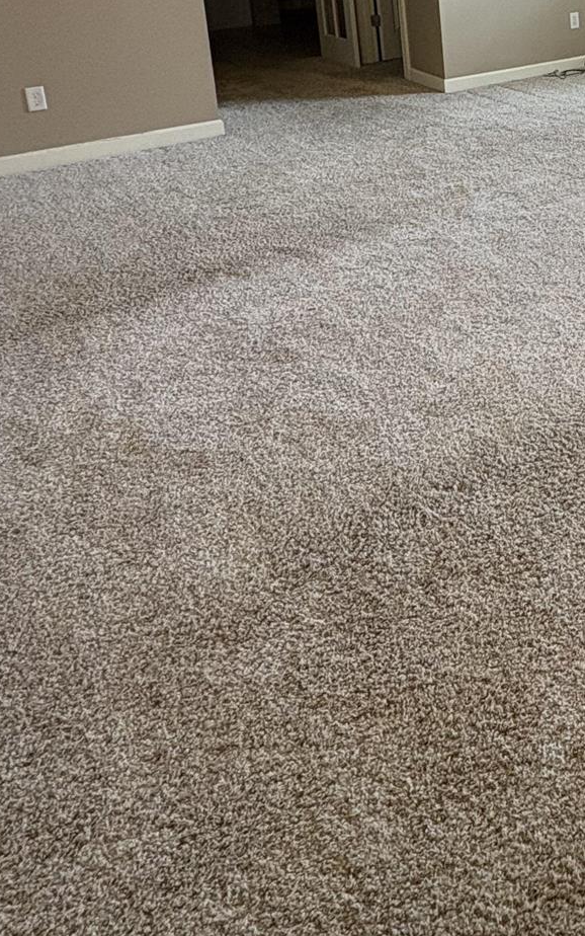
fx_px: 943
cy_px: 94
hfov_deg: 29.3
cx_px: 717
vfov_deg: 47.4
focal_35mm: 37
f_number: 2.2
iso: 250
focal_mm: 2.22
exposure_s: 1/60
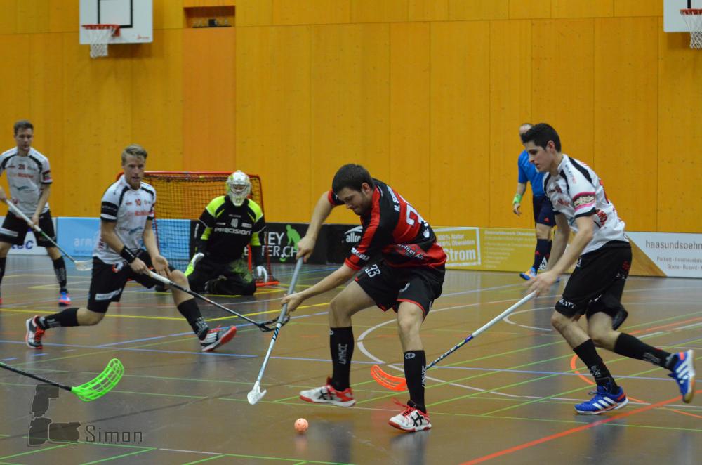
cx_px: 351
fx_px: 2043
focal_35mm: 105
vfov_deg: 13.0
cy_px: 232
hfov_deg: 19.5
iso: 5000
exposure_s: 1/320
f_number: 4
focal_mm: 70
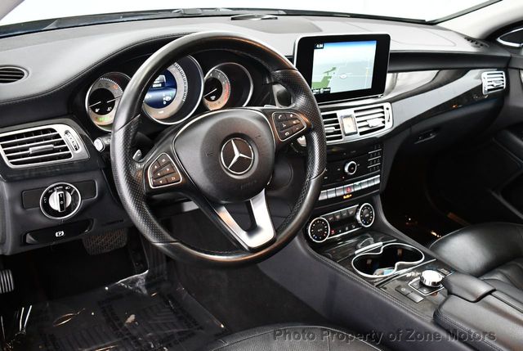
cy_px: 176
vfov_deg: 37.0
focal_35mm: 36
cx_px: 262
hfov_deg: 53.1
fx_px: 524
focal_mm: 18
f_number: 3.5
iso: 3200
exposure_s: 1/100
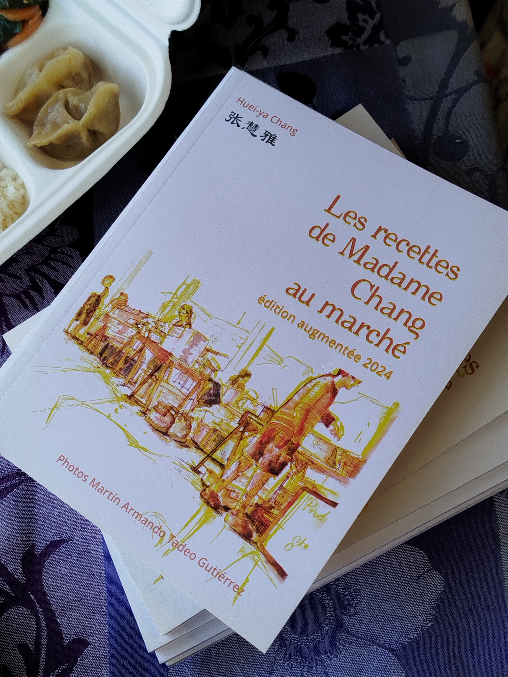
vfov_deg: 39.7
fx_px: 939
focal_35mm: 48
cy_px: 338
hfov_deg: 30.3
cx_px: 254
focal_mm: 5.31
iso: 50
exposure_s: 1/206
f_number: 1.7
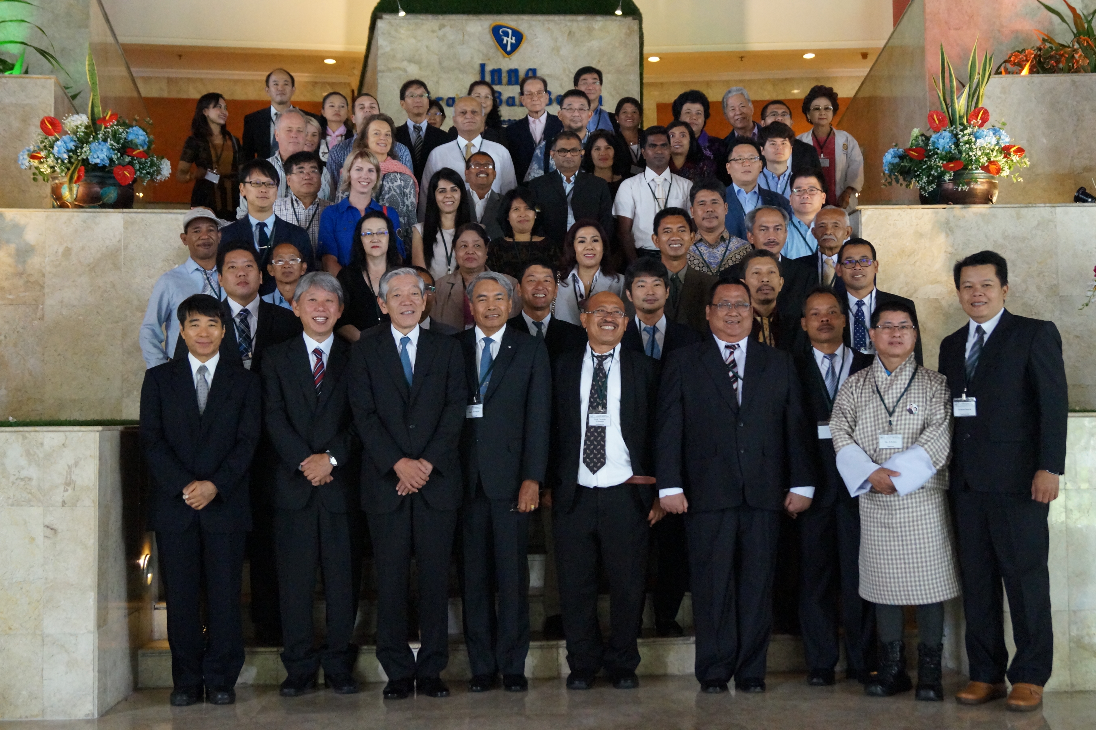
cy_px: 365
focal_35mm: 42
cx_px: 548
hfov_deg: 46.4
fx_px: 1278
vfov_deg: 31.9
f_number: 4.5
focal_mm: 28
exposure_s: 1/50
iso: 3200
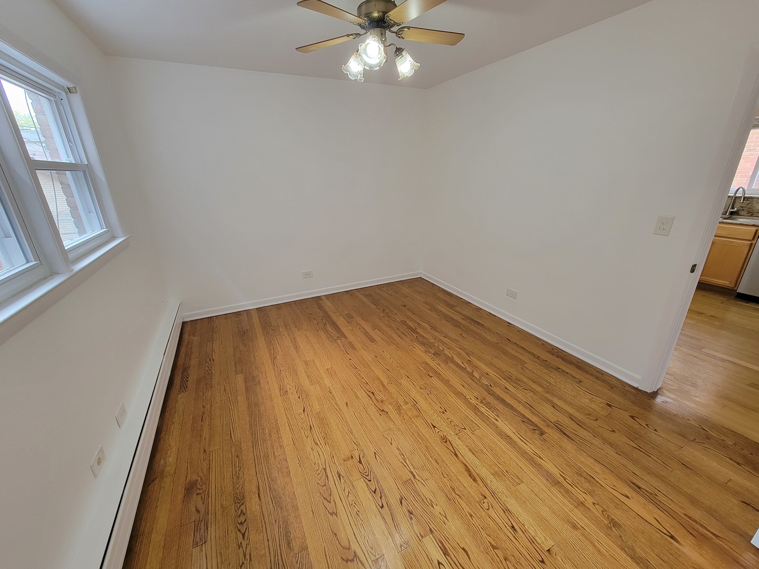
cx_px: 380
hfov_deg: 106.2
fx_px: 285
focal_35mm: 13
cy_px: 284
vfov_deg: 89.9
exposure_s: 1/60
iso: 200
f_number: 2.2
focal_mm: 2.2
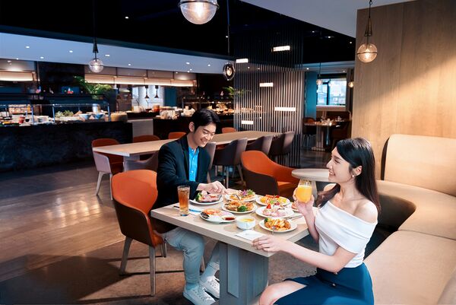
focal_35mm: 28
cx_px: 228
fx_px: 355
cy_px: 152
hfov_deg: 65.4
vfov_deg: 46.5
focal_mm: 28
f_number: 4.5
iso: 1000
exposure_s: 1/50
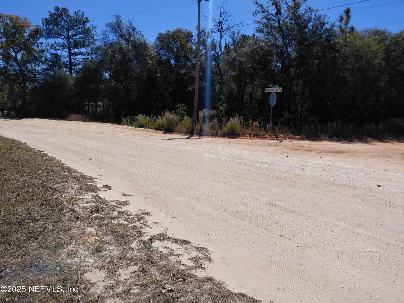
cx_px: 202
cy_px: 152
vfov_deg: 54.9
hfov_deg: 69.4
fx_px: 292
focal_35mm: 25
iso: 50
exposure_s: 1/5285
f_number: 1.8
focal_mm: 4.69
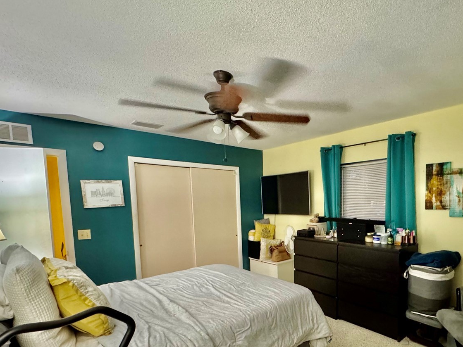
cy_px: 225
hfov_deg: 78.7
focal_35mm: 20
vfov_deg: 64.6
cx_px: 313
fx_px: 268
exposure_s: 1/30
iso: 1250
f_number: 2.2
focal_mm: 2.22
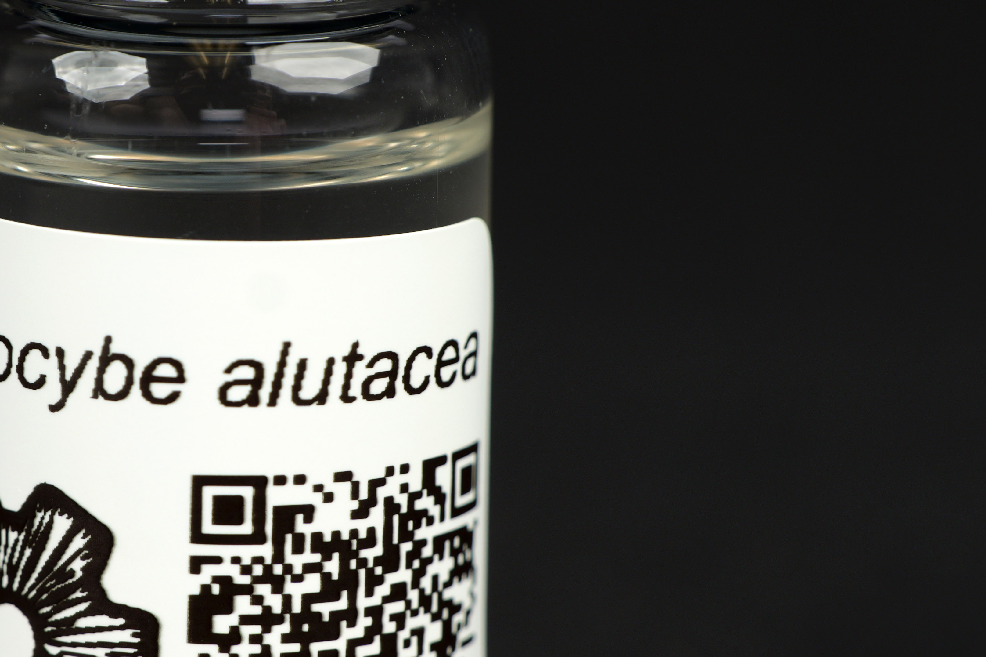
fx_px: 5174
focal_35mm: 189
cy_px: 332
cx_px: 192
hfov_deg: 10.8
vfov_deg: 7.3
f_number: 8
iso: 100
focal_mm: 75
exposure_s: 1/60
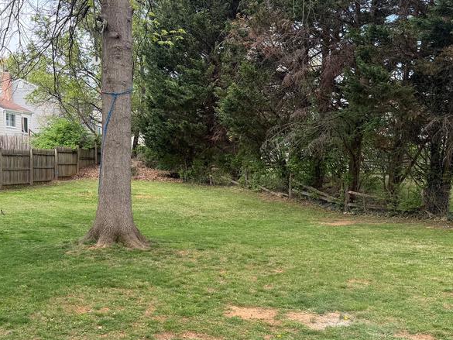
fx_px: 550
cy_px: 223
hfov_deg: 44.7
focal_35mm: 42
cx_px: 195
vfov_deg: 34.1
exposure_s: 1/979
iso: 100
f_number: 1.78
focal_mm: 6.76
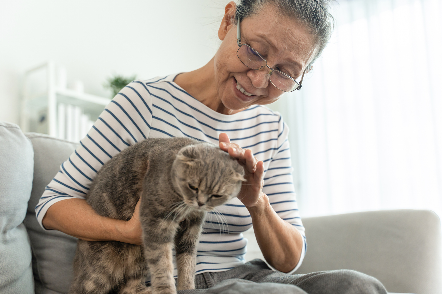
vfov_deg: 28.1
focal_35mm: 48
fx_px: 589
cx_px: 221
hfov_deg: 41.1
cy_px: 147
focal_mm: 48
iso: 400
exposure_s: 1/400
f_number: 2.8
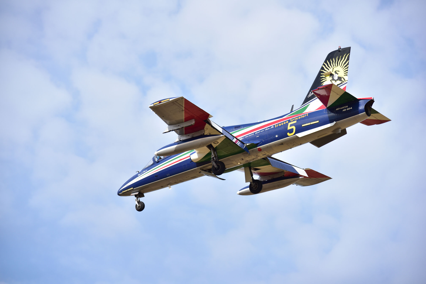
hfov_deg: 17.1
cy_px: 142
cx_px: 213
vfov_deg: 11.4
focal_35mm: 120
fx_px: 1420
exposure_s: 1/4000
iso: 640
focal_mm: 120
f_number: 4
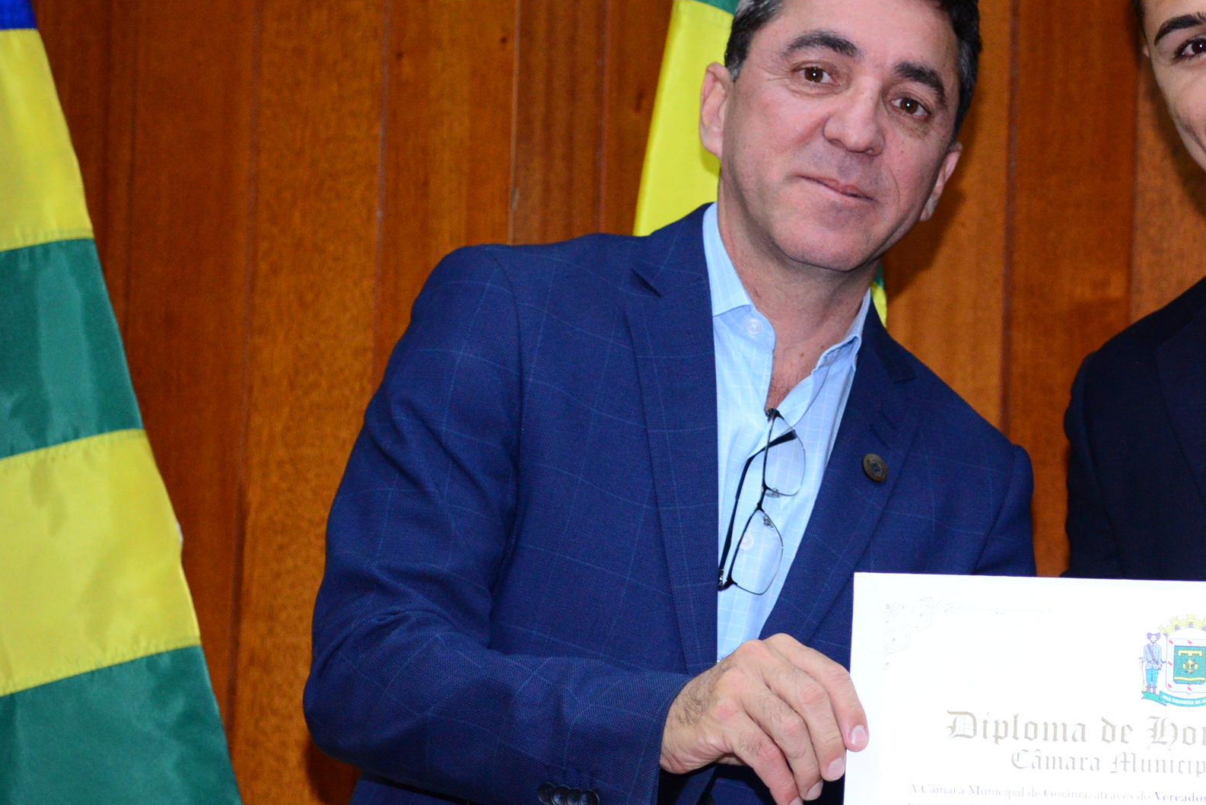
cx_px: 1139
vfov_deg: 9.3
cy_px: 478
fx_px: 4960
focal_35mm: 148
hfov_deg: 13.7
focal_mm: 78
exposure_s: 1/125
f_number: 4.5
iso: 2500
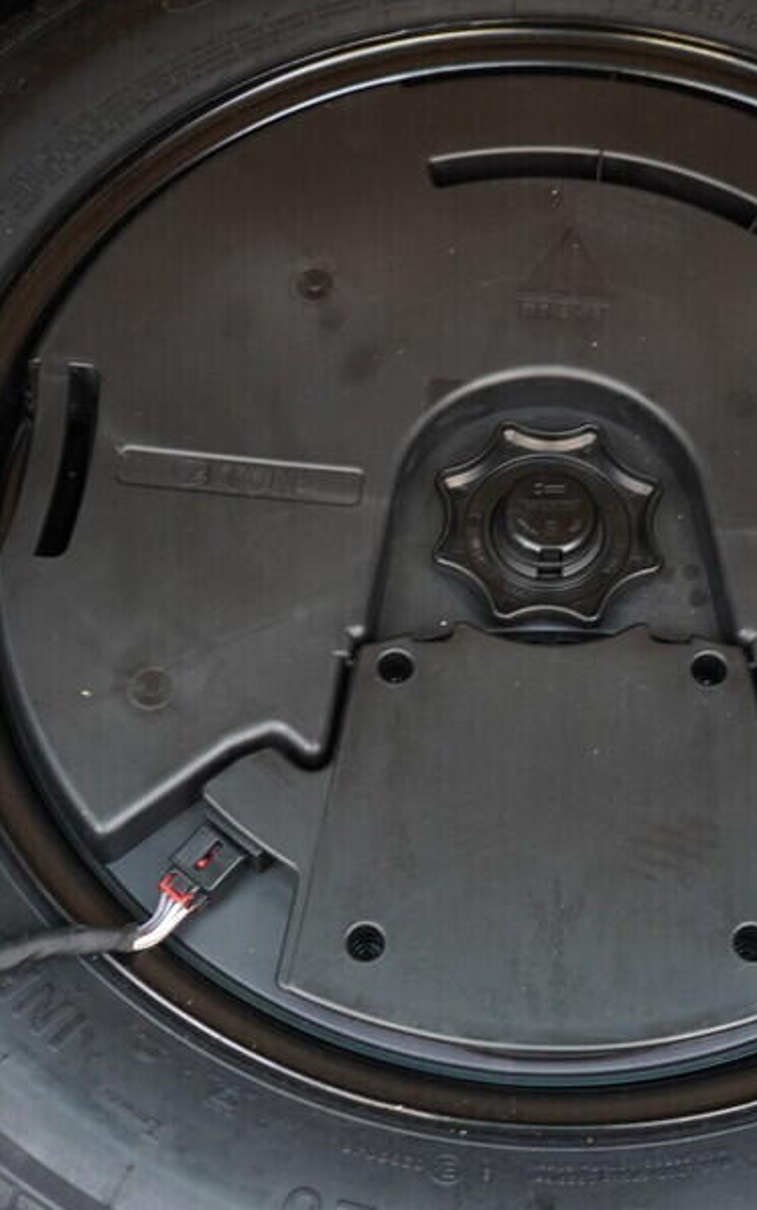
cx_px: 483
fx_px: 2078
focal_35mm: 63
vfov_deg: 32.5
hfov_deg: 20.6
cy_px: 624
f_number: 2.8
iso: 800
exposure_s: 1/40
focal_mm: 24
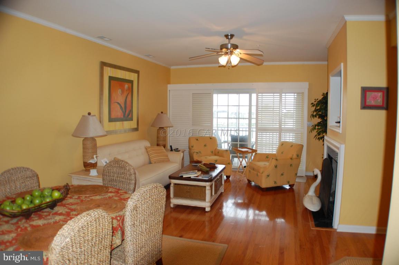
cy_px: 132
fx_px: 332
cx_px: 200
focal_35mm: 30
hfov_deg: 62.0
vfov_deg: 43.5
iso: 400
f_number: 3.8
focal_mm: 20
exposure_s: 1/60
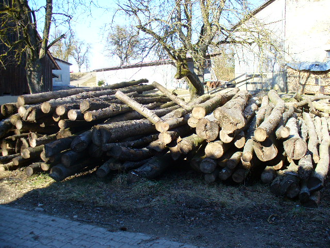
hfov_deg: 50.1
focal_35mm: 37
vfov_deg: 38.7
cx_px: 165
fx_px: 353
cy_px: 124
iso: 64
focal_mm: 6.1
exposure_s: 1/250
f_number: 2.8
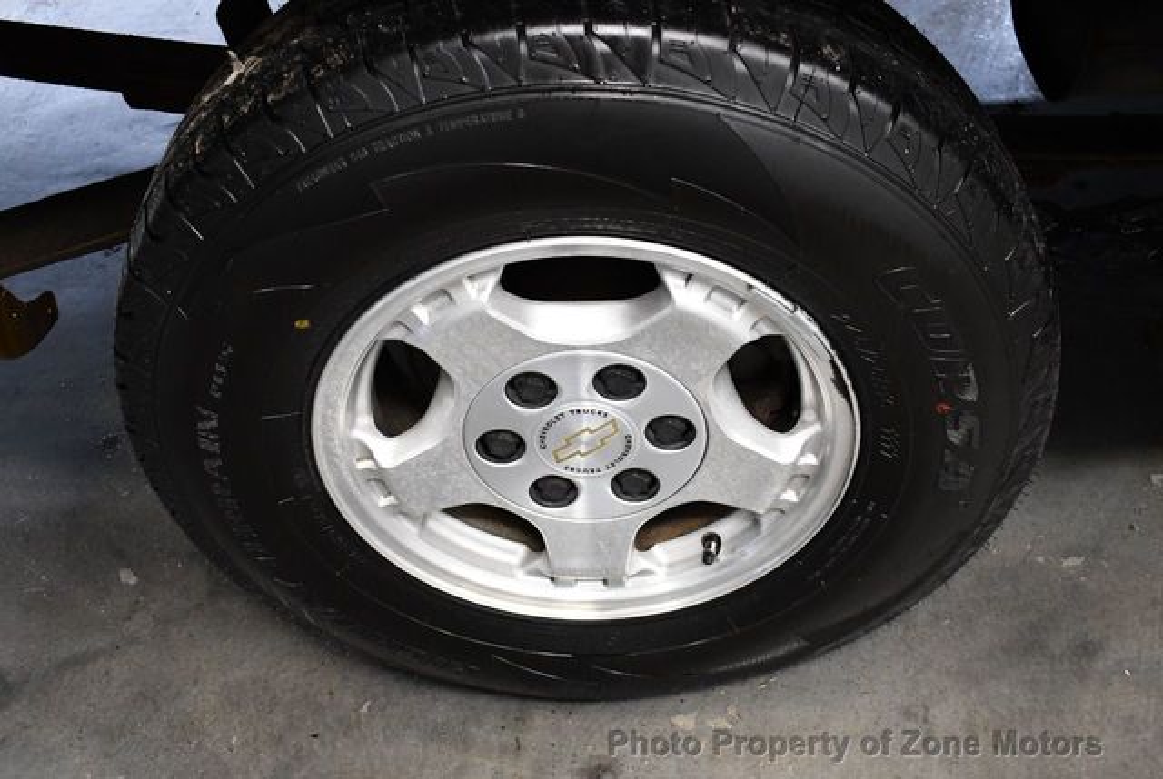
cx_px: 582
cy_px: 390
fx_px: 1294
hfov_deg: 48.4
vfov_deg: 33.5
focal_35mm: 40
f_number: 3.8
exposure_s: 1/125
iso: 1800
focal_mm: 20
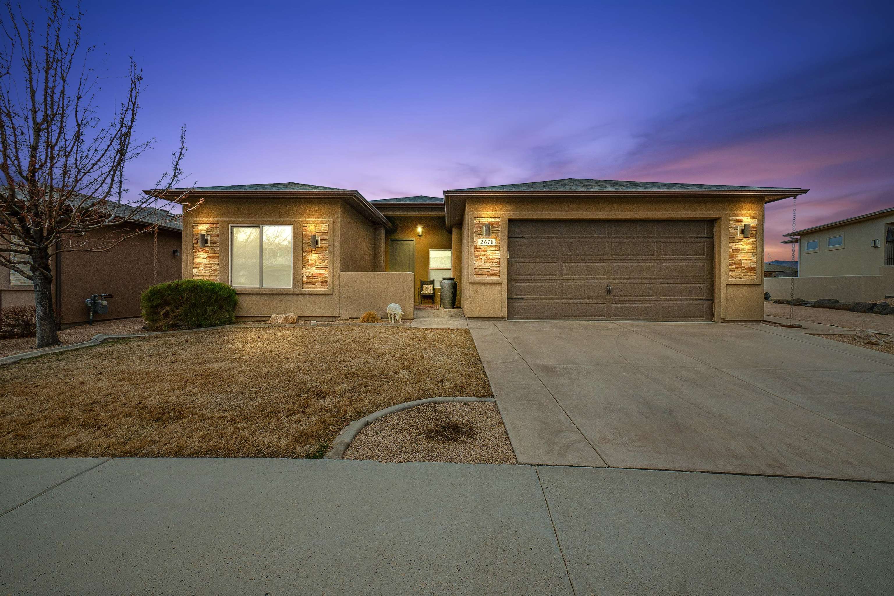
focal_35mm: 15
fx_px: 372
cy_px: 298
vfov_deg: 77.3
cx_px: 447
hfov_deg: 100.4
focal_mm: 10
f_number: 8
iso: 320
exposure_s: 1/800
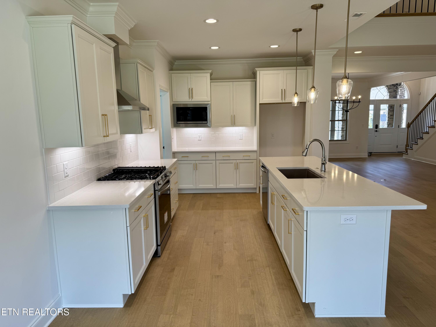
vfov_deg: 56.8
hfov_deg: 71.6
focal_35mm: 24
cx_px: 218
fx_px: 302
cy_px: 164
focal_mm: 6.76
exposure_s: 1/150
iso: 64
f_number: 1.78
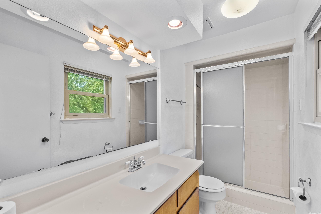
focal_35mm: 15
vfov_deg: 77.3
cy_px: 107
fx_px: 134
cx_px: 160
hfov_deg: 100.4
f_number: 4.5
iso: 800
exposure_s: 1/25
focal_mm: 10
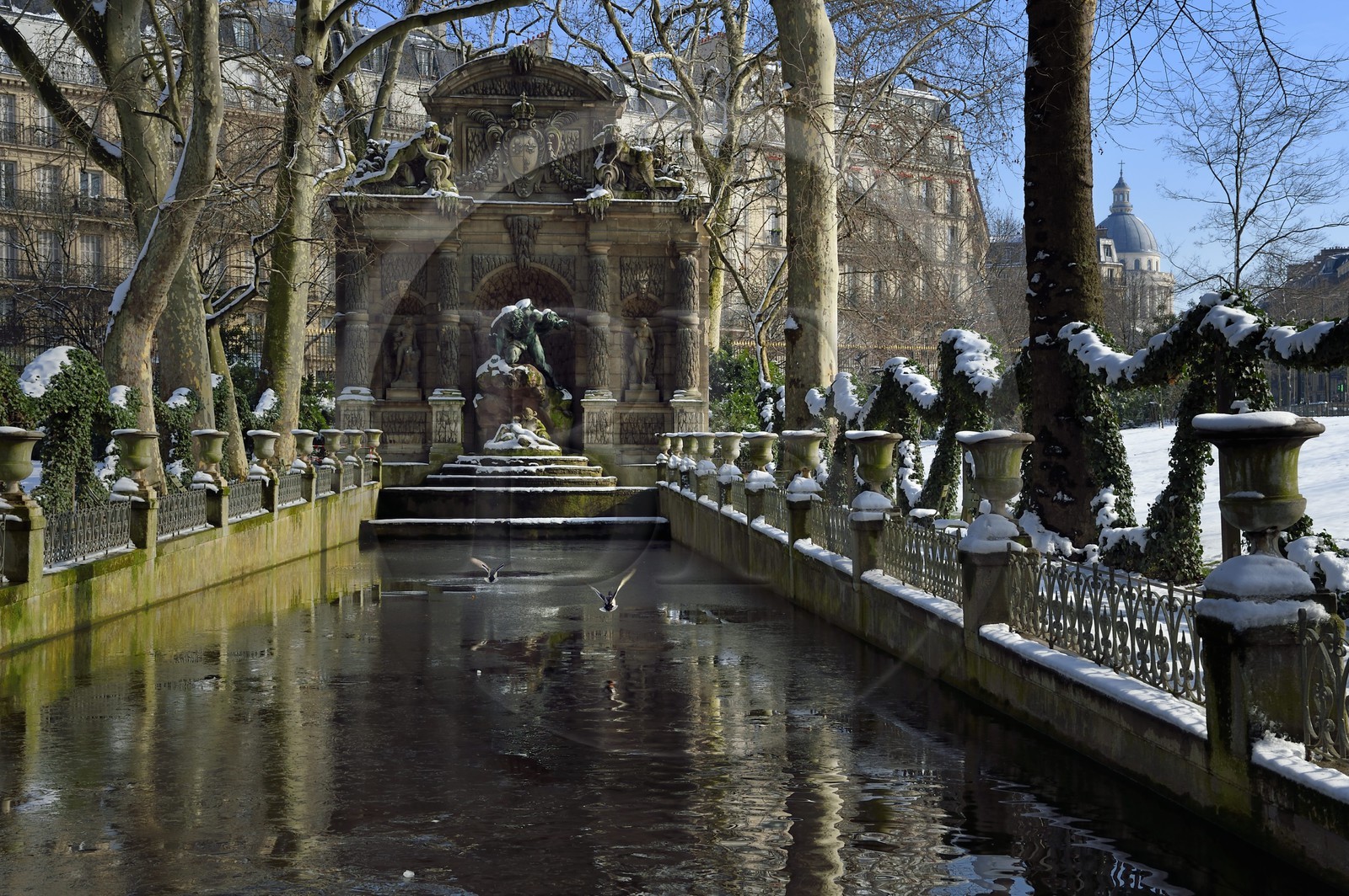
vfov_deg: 28.0
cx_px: 674
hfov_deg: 41.1
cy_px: 448
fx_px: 1797
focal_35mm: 48
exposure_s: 1/250
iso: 200
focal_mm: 48
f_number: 11
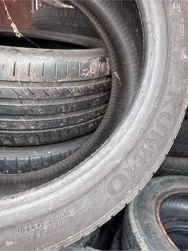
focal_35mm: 24
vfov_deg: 71.6
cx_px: 94
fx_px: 174
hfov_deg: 56.8
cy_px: 126
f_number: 1.78
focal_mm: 6.76
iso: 500
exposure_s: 1/60
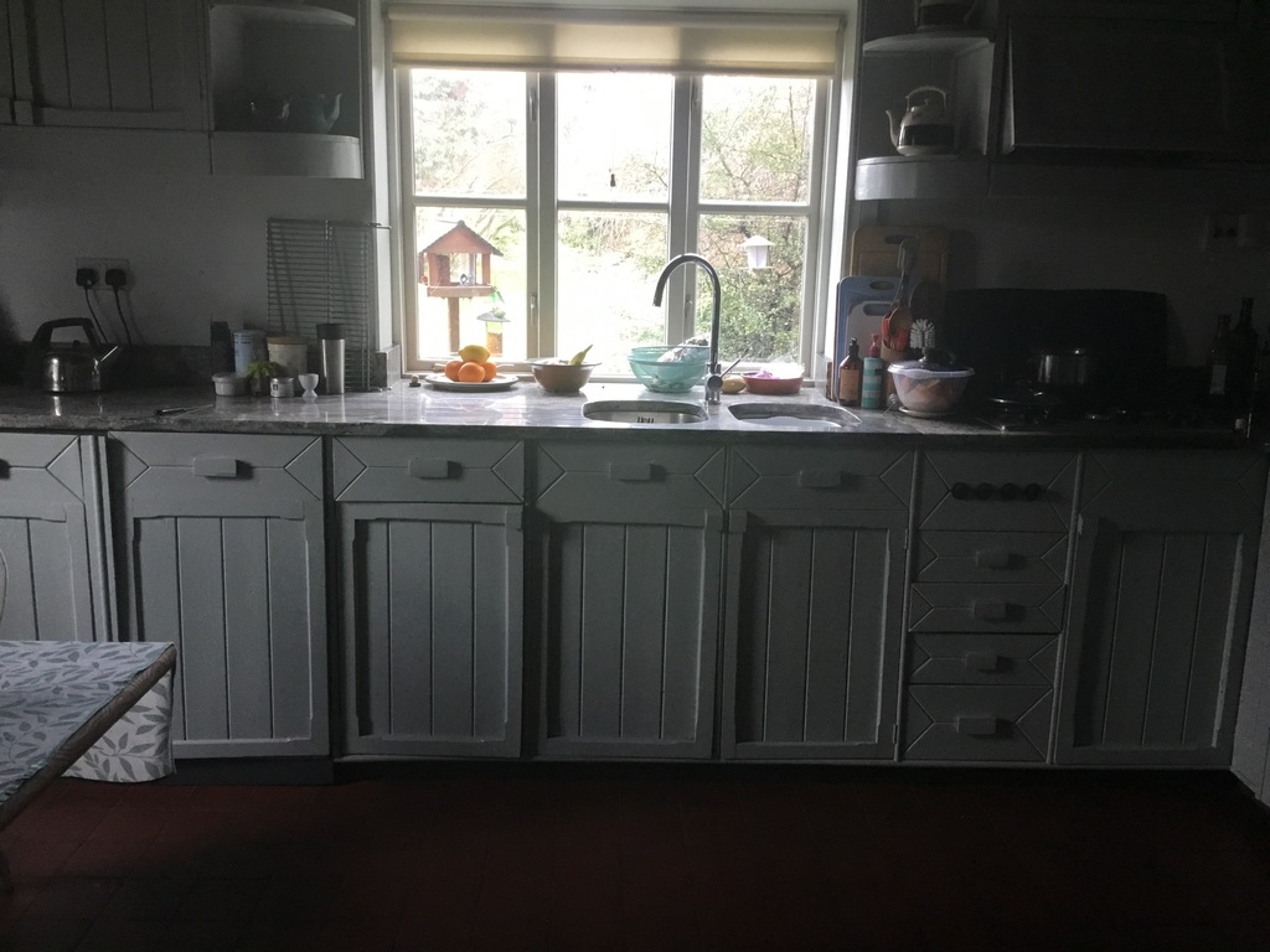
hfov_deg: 58.4
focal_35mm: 31
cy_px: 476
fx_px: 1137
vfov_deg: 45.4
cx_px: 635
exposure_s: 1/33
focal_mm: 3.3
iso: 64
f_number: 2.4
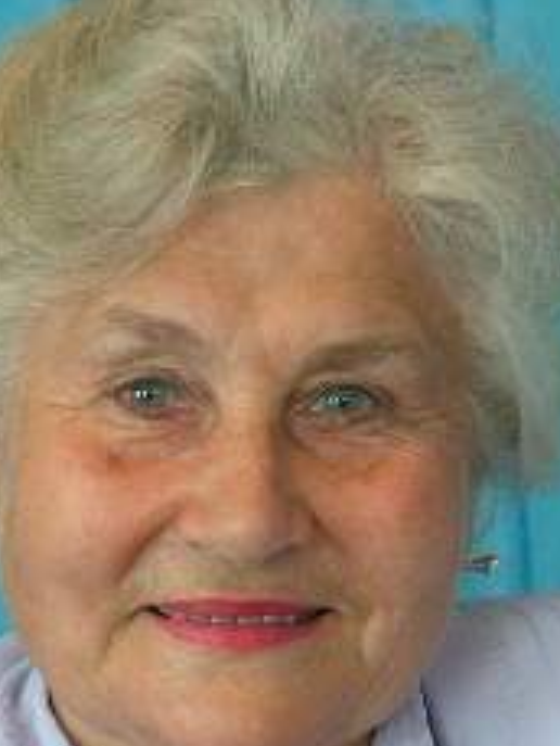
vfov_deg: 6.4
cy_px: 590
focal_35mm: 307
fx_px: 6616
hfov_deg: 4.8
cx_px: 257
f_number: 4
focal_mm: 44.7
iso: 400
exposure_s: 1/26
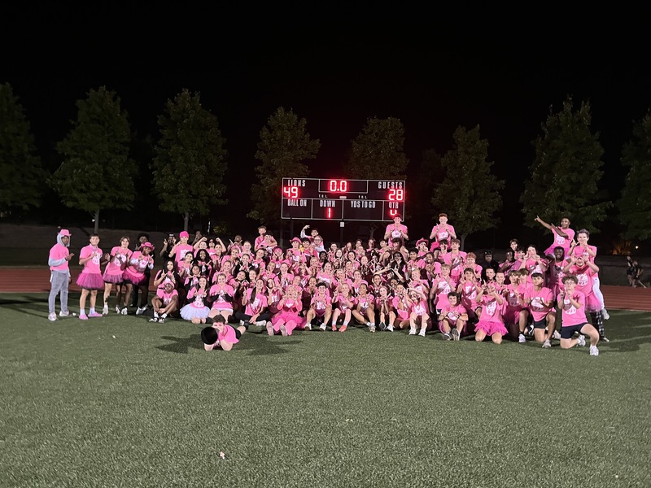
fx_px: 489
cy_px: 244
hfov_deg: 67.3
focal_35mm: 26
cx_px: 326
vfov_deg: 53.1
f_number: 1.6
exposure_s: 1/30
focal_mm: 5.1
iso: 640
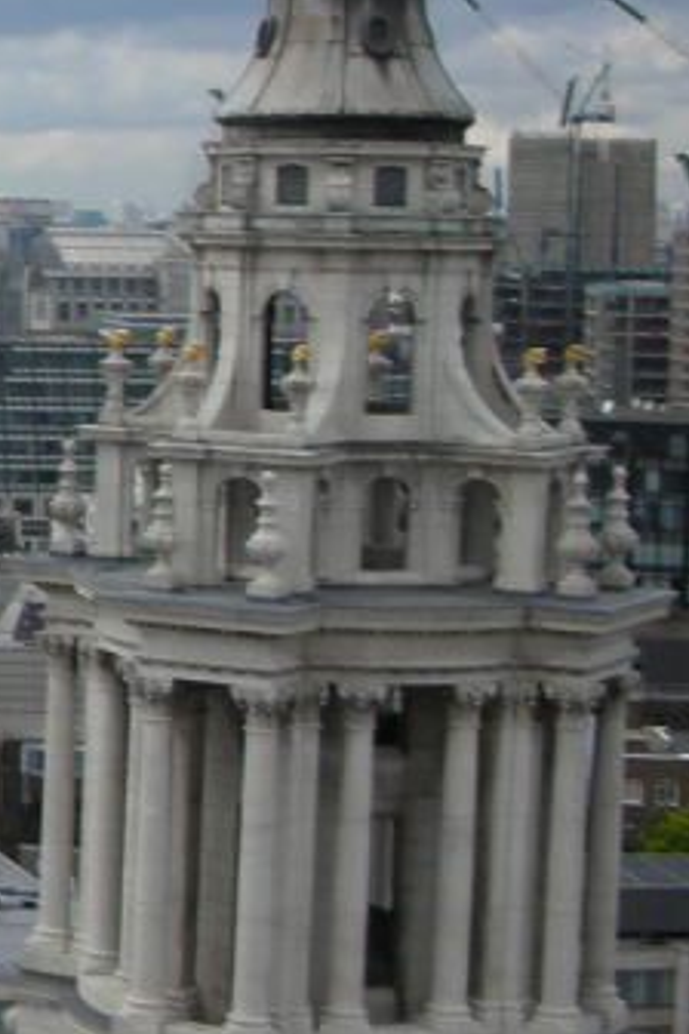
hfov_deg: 11.0
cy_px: 311
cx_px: -763
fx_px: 3186
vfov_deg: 18.3
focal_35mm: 111
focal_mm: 5.8
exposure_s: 1/86.1
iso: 50
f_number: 8.5
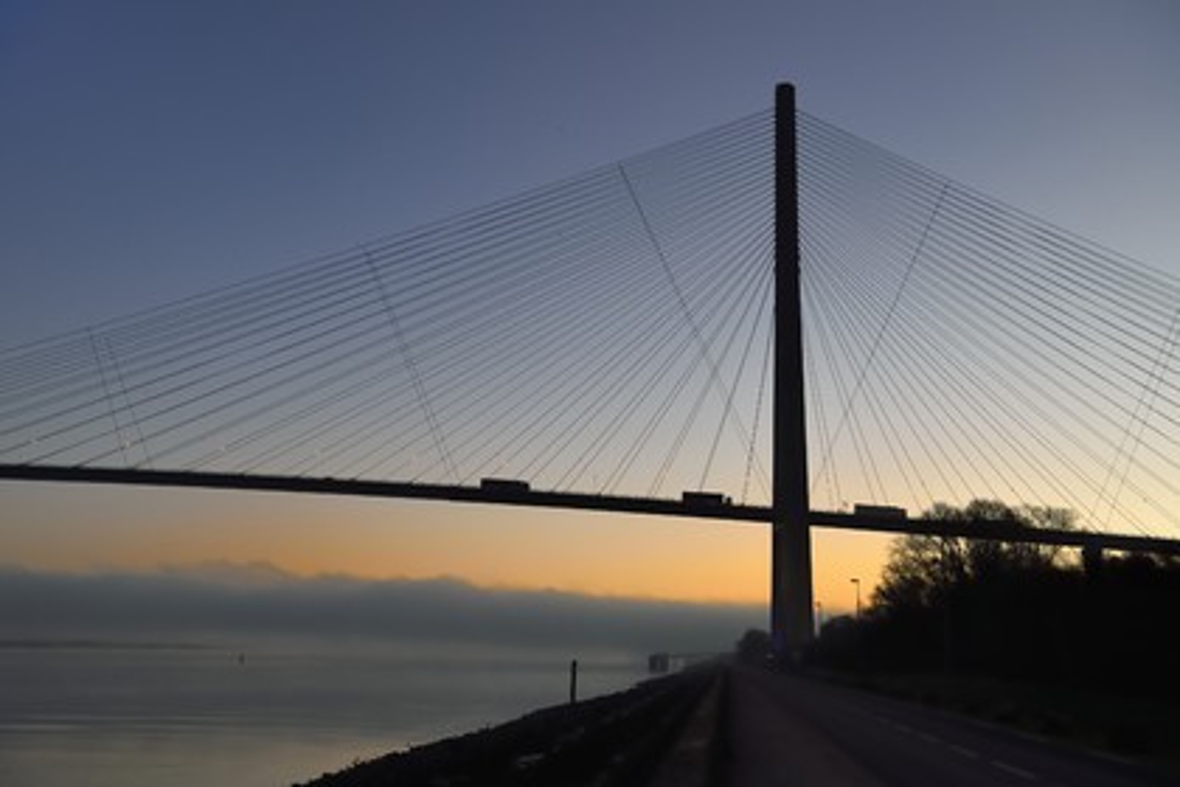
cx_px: 590
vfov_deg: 37.9
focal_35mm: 35
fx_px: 1147
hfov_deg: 54.4
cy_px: 394
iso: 800
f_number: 6.3
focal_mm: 35
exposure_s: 1/125
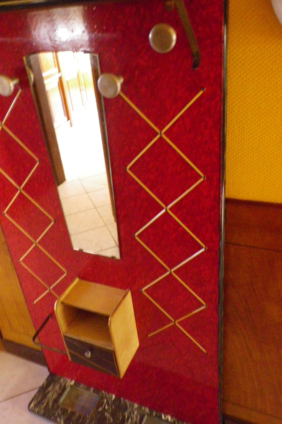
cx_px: 124
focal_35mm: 36
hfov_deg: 36.8
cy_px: 213
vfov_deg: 53.1
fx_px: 423
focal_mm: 4.9
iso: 800
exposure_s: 1/6
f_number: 2.6
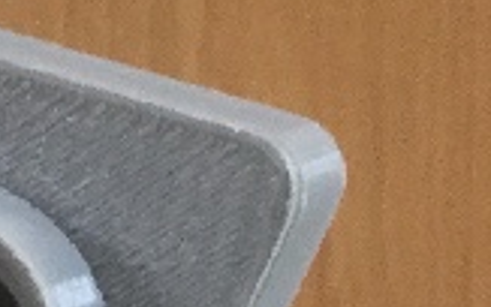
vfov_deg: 6.0
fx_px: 2771
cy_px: 807
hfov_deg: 10.1
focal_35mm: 207
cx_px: 12
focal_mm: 3.3
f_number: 2.4
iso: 80
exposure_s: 1/33
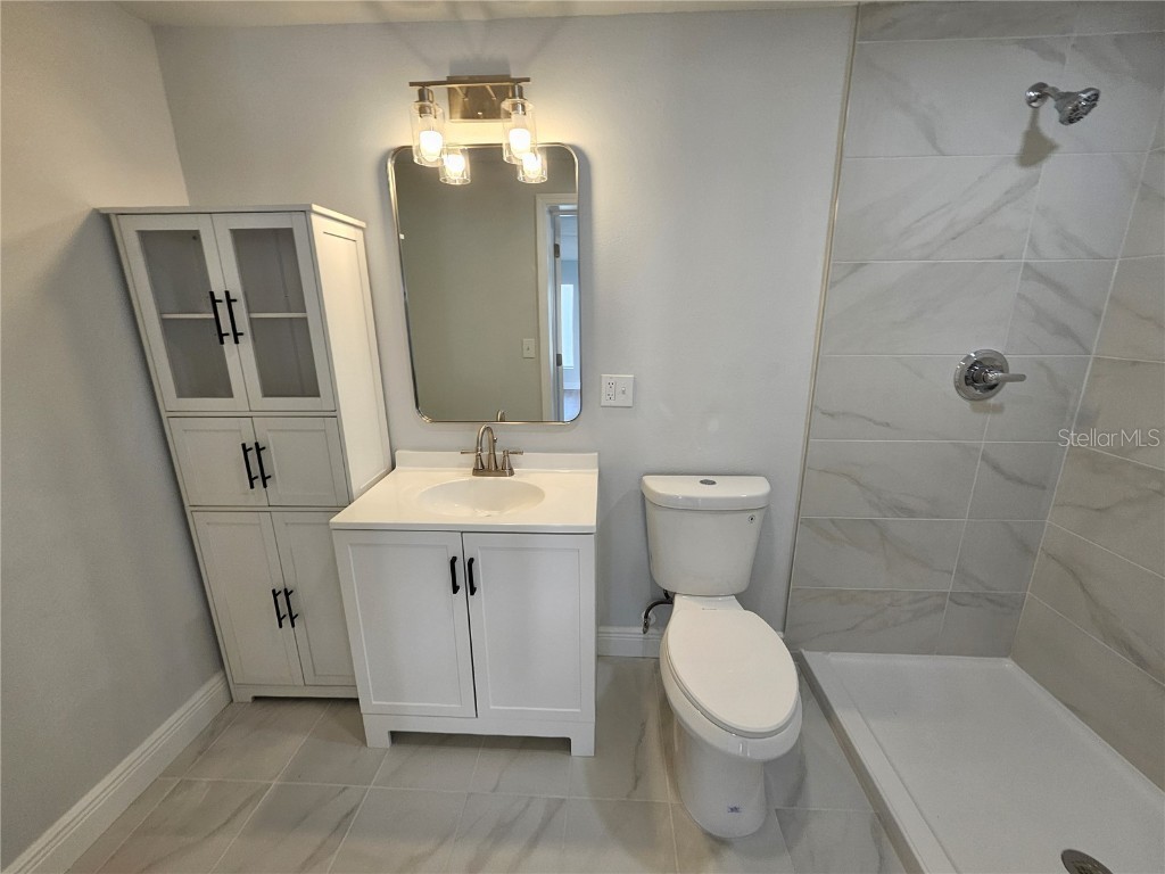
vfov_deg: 89.9
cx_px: 582
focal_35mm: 13
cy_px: 437
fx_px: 438
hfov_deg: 106.2
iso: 50
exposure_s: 1/60
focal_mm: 1.7
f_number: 2.2
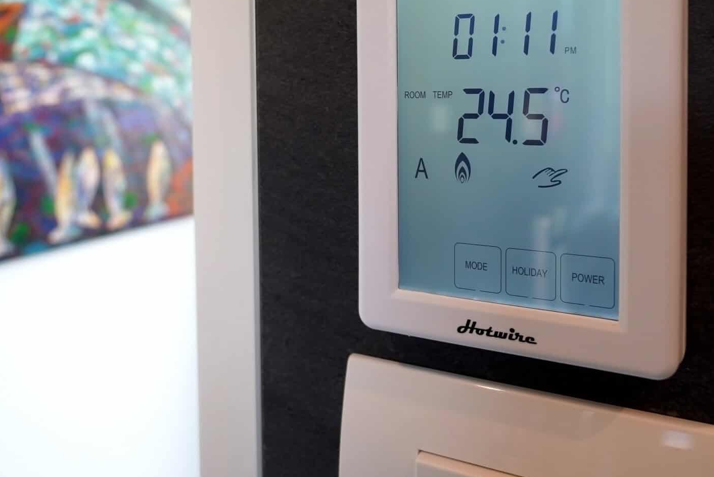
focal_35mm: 35
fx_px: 692
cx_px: 367
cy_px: 132
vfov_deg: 37.2
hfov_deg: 54.6
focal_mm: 13
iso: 100
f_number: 4
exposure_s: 1/30
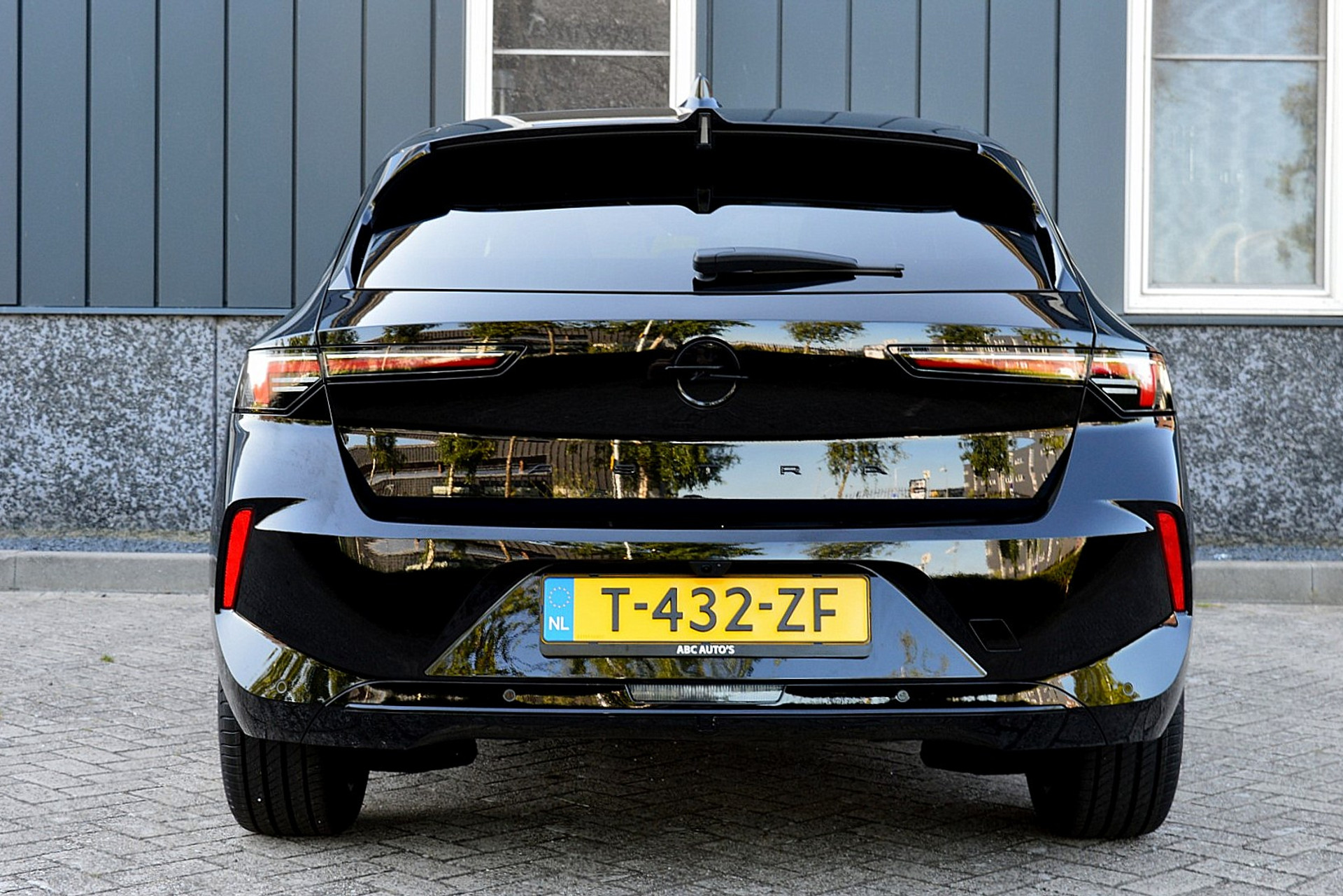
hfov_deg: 36.9
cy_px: 448
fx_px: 2014
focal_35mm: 54
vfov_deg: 25.1
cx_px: 672
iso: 500
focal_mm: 36
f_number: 8
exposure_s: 1/60
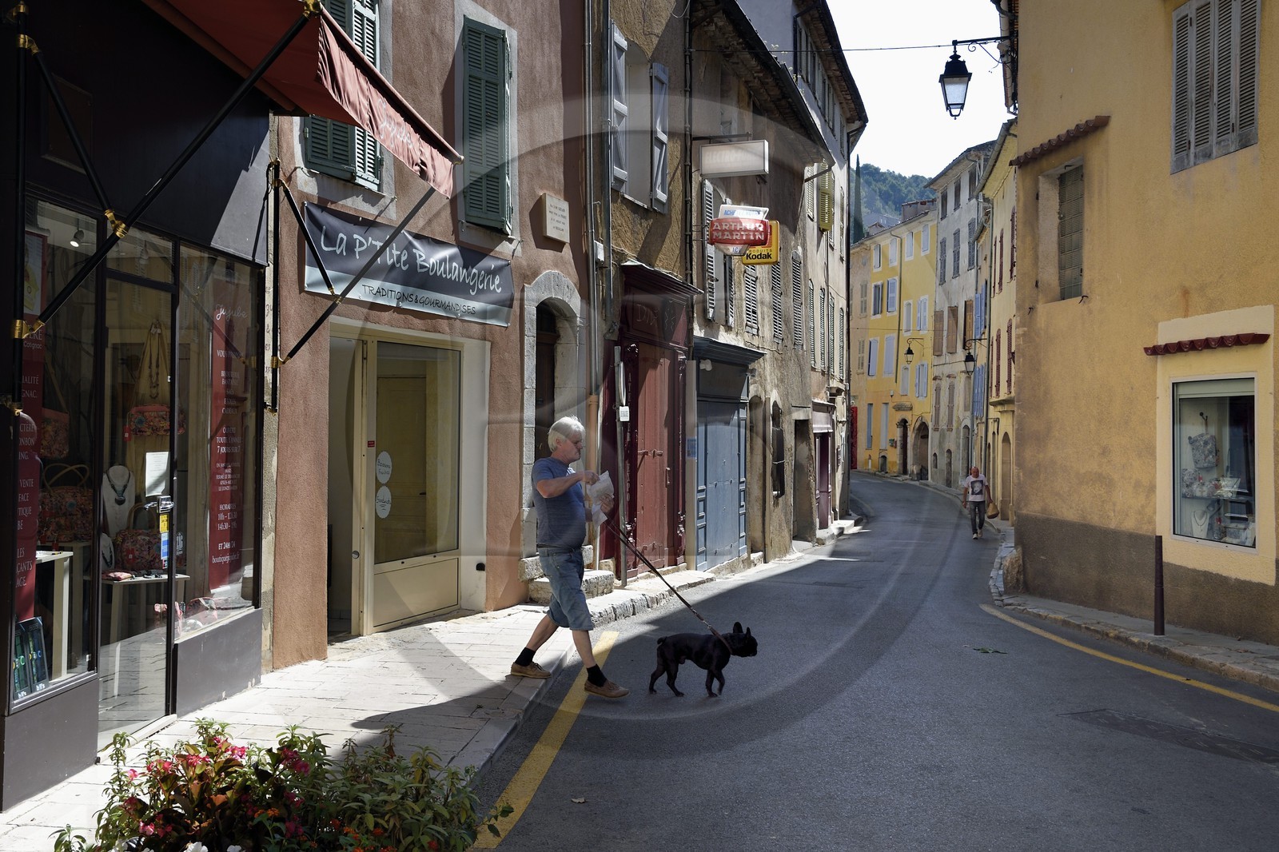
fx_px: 1350
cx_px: 640
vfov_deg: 35.0
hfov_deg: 50.7
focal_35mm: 38
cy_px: 426
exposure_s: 1/250
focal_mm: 38
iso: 200
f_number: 10
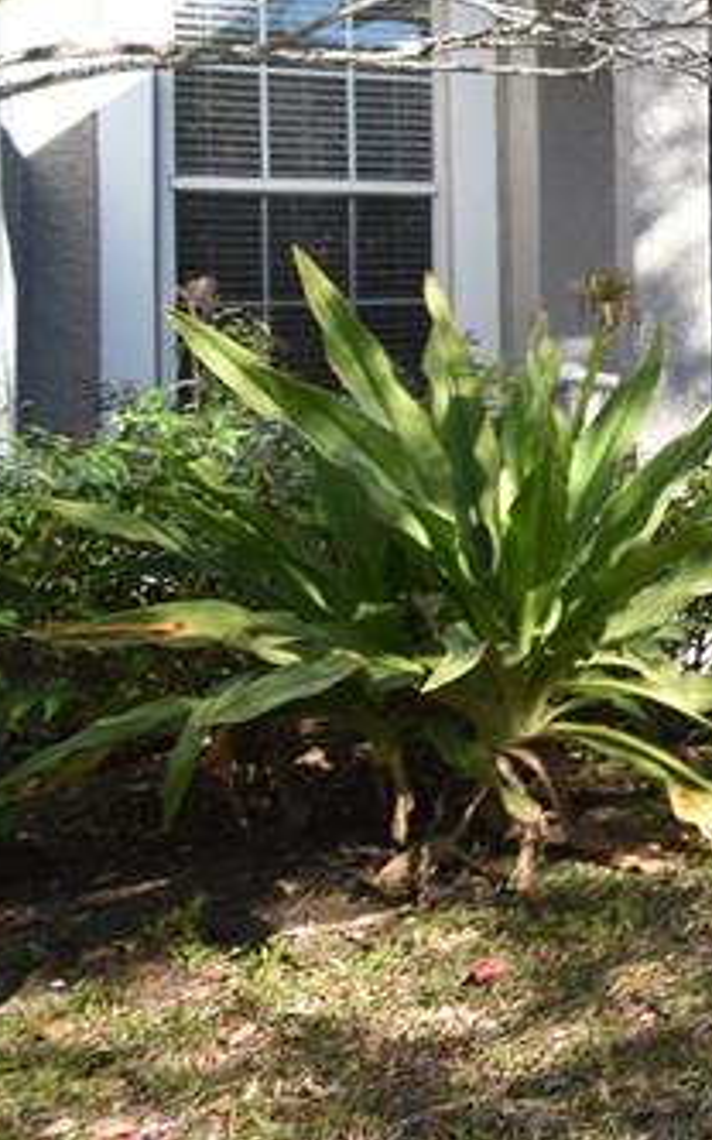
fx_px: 1460
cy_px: 257
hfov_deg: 17.7
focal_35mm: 47
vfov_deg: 41.1
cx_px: 1479
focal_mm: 10
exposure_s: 1/3000
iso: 800
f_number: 3.5
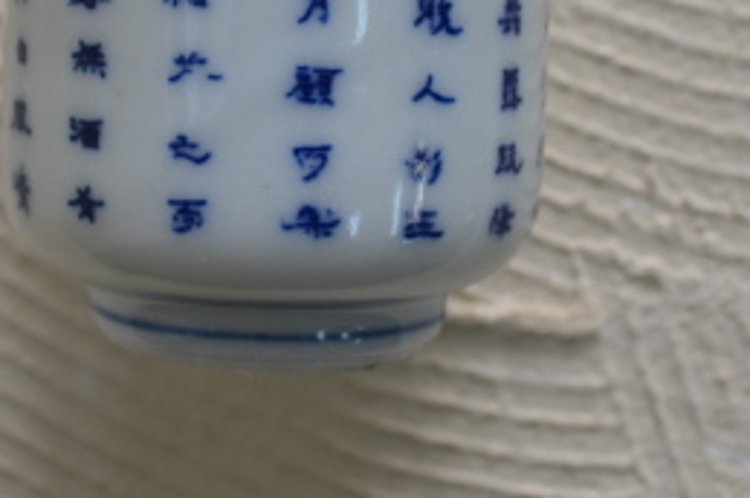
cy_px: 46
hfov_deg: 22.9
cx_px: 292
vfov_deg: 15.1
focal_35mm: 89
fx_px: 1852
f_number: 5
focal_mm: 24
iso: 400
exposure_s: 1/100
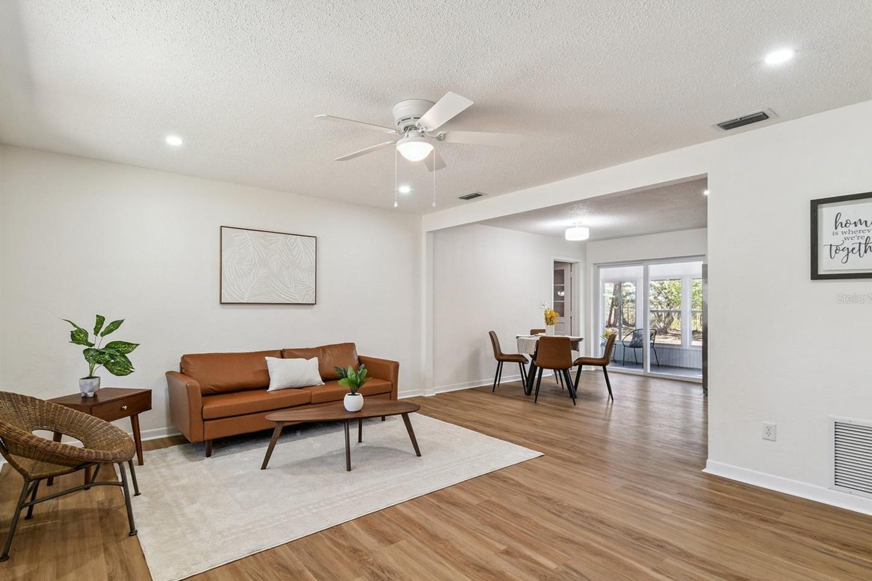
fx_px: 412
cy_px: 298
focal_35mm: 17
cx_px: 397
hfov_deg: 93.0
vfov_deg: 70.4
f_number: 8
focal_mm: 10
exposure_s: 1/6
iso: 200
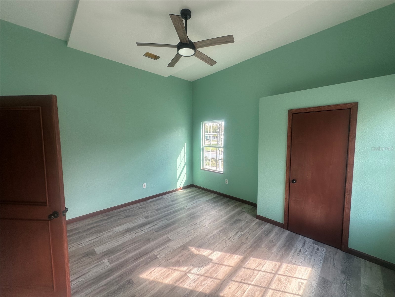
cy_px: 148
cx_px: 198
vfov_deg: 85.7
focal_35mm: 14
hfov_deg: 102.1
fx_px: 160
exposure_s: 1/99
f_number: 2.2
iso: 64
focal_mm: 2.22
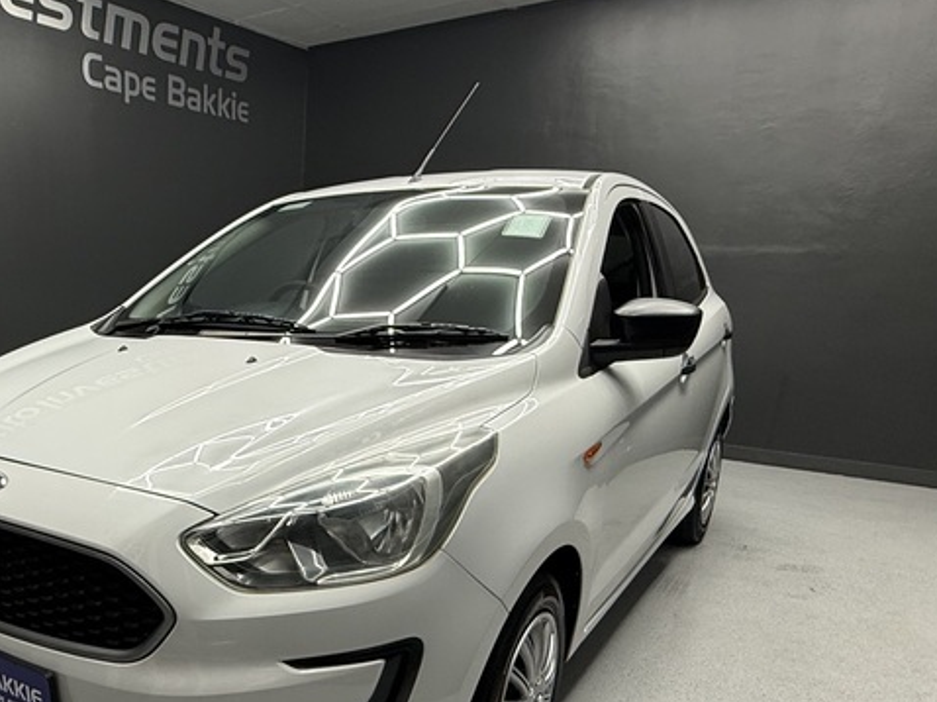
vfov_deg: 45.5
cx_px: 243
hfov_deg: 57.2
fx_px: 812
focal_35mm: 30
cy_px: 506
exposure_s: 1/100
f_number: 2.2
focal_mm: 2.22
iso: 100
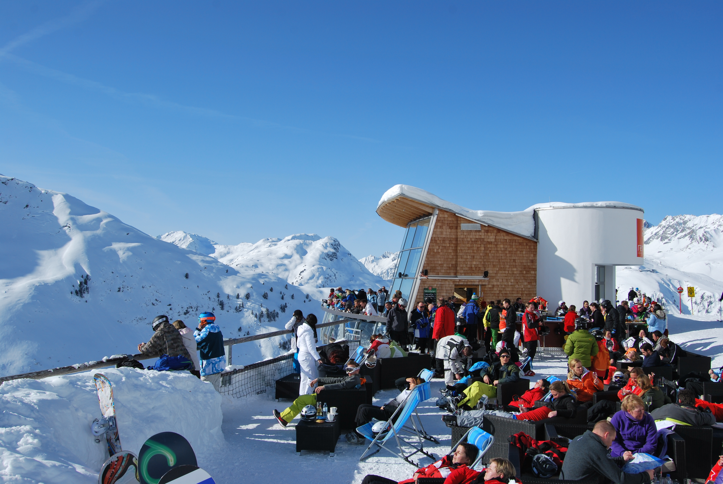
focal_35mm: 33
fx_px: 664
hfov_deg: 57.2
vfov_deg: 40.1
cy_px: 242
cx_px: 362
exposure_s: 1/320
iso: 100
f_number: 9
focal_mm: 22
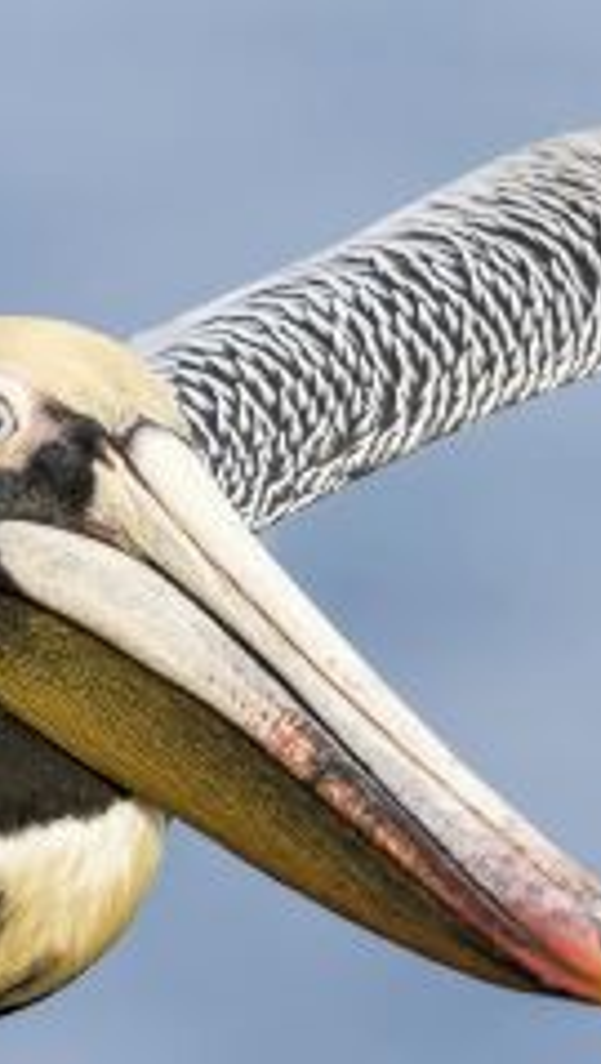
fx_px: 63712
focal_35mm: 2256
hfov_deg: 0.5
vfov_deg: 1.0
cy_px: 612
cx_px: -111
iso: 2000
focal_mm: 644
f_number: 8
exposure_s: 1/1600
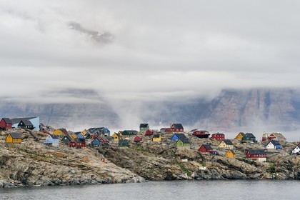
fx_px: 1417
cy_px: 100
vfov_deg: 8.1
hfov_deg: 12.1
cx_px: 150
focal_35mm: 170
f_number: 11
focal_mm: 170
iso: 400
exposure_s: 1/320
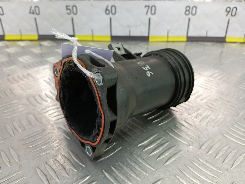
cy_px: 92
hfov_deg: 65.3
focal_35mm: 27
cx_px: 122
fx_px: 191
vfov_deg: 51.4
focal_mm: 4.11
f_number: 1.6
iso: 156
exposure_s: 1/50
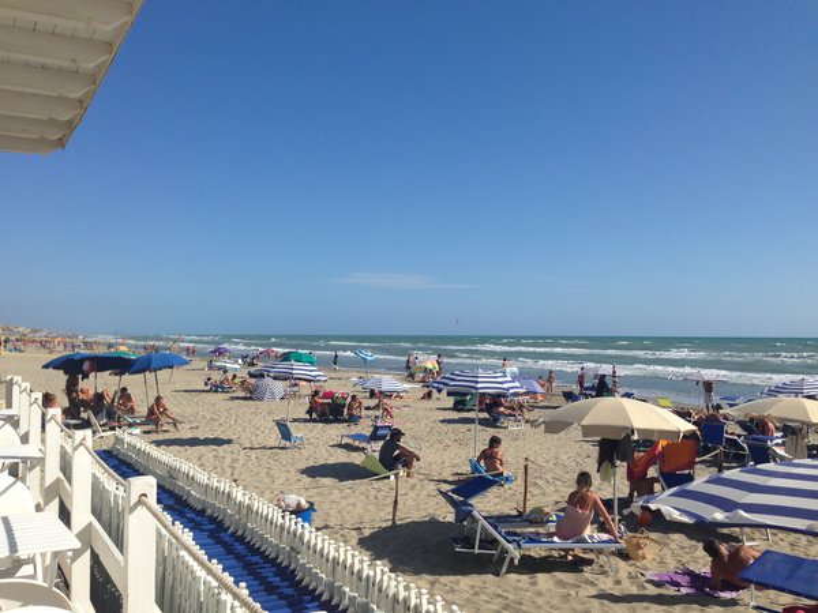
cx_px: 409
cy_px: 306
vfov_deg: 42.9
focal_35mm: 33
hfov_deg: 55.4
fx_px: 780
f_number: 2.4
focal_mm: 4.12
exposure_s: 1/2169
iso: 50
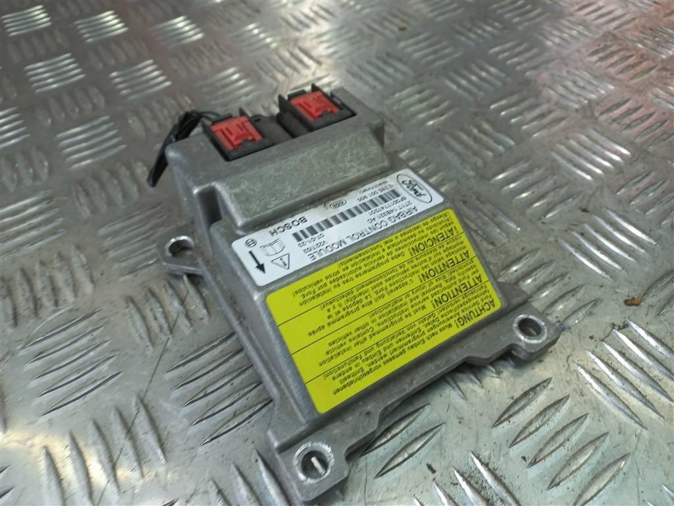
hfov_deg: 69.4
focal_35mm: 25
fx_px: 487
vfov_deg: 54.9
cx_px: 337
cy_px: 253
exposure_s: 1/50
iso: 40
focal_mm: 4.6
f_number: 1.8
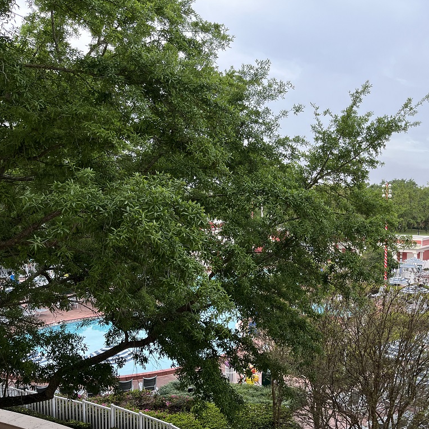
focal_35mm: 36
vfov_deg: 45.9
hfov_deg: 44.3
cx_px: 328
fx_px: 505
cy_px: 245
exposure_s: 1/214
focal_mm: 5.1
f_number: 1.6
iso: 40
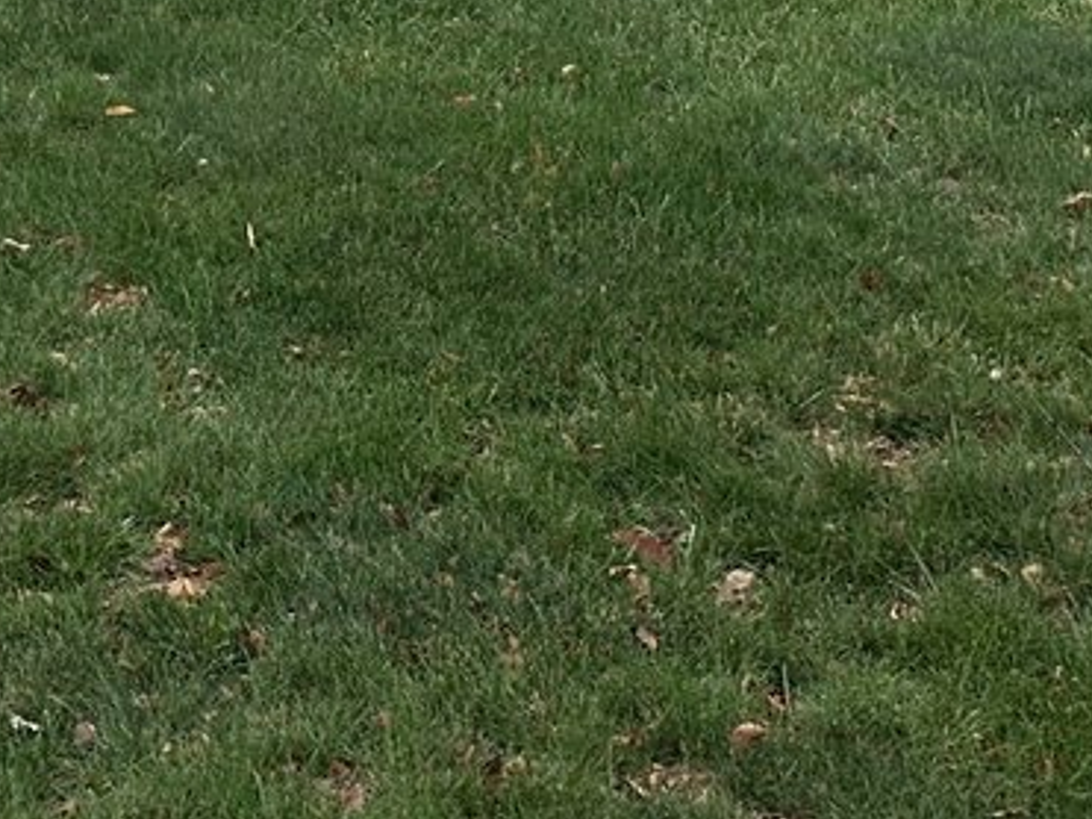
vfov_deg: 13.4
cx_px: 344
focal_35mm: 98
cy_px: -711
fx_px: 3091
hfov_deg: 20.0
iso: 80
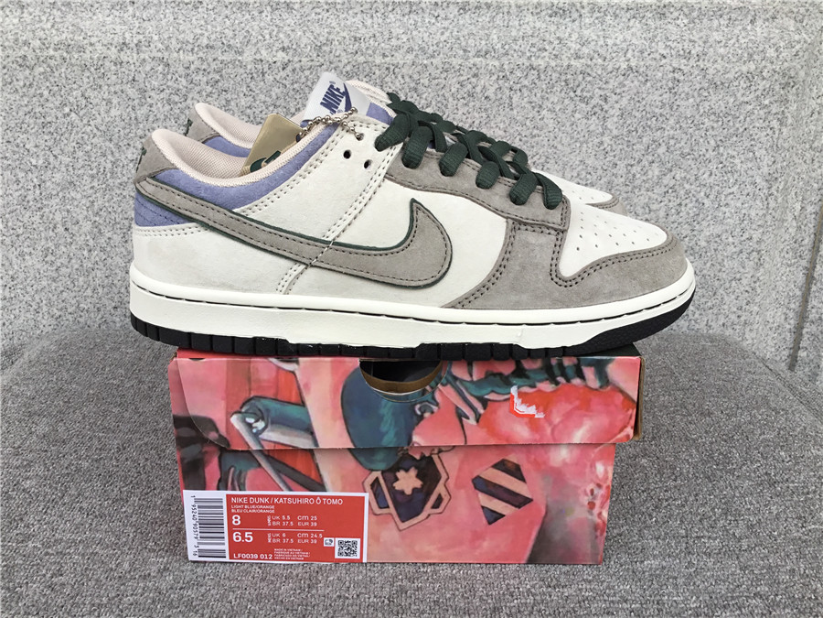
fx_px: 737
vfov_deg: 45.4
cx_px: 412
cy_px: 309
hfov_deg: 58.4
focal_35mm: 31
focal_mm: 3.3
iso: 25
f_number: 2.4
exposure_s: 1/100
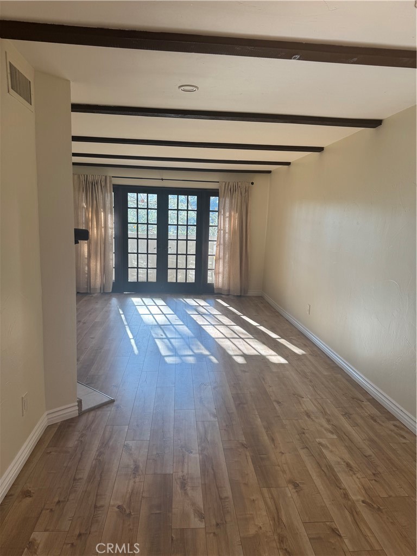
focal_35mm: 24
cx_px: 208
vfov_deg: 71.6
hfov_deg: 56.8
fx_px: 385
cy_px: 278
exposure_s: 1/164
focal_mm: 6.76
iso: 64
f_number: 1.78
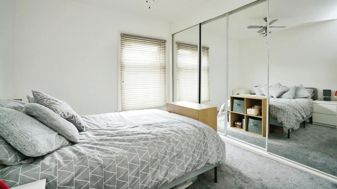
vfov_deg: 63.6
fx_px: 152
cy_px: 80
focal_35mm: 17
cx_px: 170
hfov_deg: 95.9
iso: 1600
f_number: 8
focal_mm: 16
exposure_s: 1/125
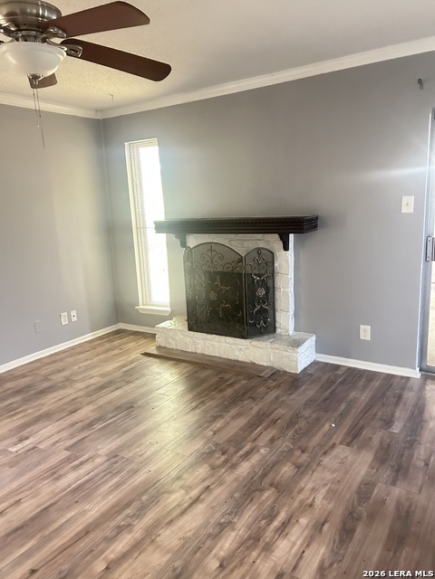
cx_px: 218
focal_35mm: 26
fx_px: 436
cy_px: 290
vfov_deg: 67.3
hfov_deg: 53.1
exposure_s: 1/24
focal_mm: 5.7
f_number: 1.5
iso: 1000
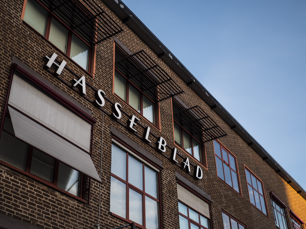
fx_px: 424
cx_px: 153
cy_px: 114
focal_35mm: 48
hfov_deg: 39.7
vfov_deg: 30.3
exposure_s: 1/800
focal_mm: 24
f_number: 2.8
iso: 200
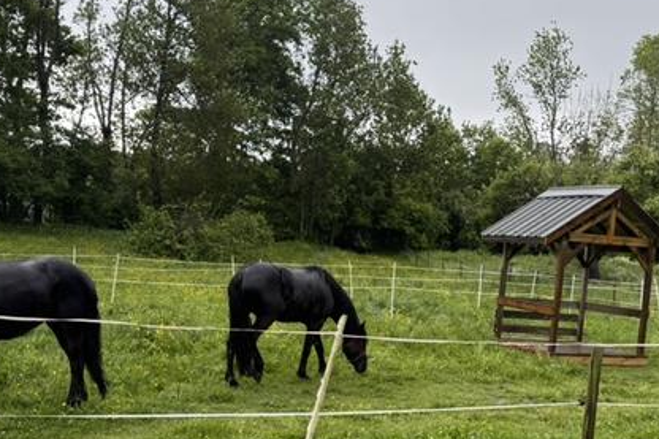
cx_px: 360
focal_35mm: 48
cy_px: 300
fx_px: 878
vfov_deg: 27.8
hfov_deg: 41.1
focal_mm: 6.76
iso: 100
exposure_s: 1/121
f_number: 1.78
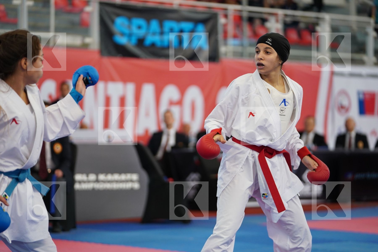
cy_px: 126
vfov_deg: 10.6
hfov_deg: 15.9
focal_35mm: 129
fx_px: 1354
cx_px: 189
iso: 1600
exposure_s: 1/800
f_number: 2.8
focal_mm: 129
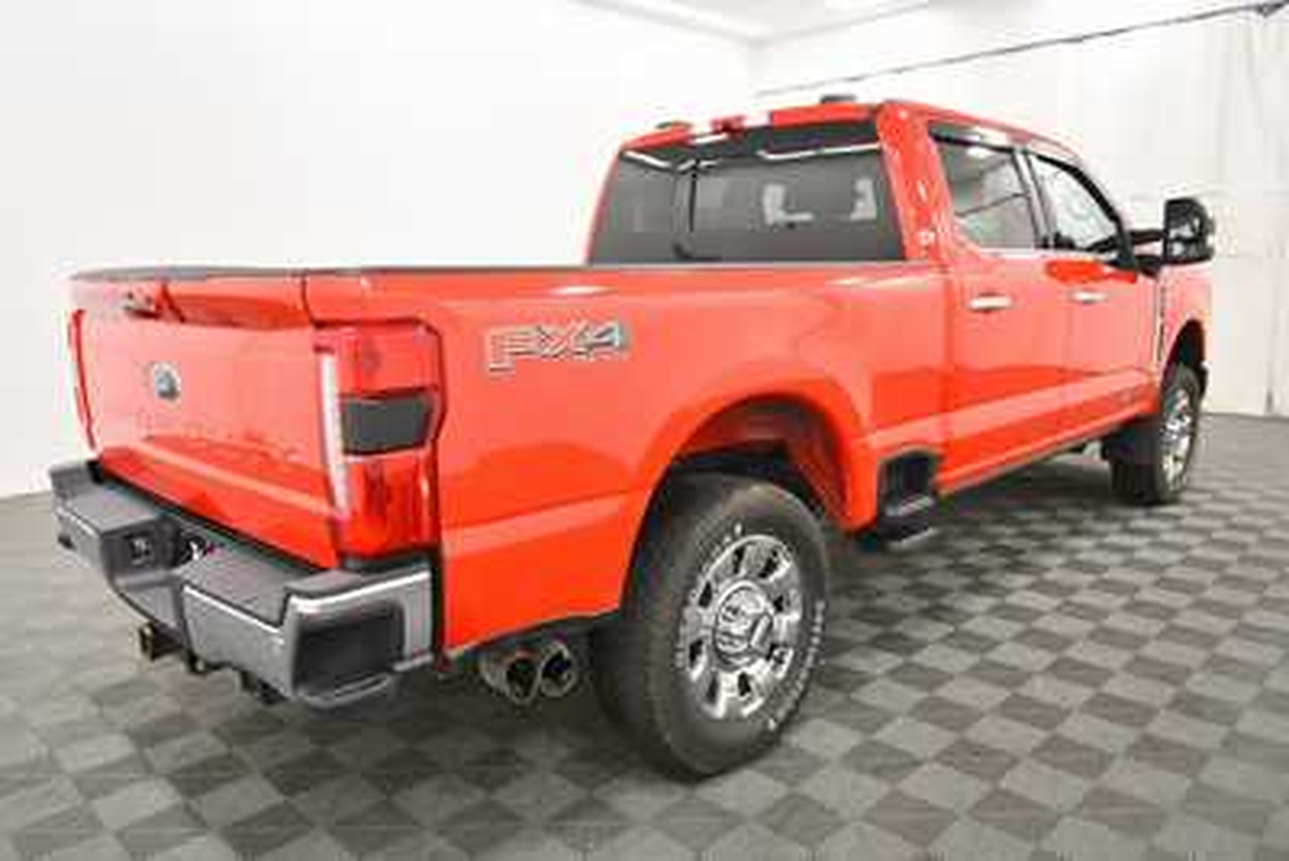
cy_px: 430
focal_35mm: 25
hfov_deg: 71.5
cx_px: 644
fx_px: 895
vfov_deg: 51.3
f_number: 5.3
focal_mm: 17
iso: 1400
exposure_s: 1/125
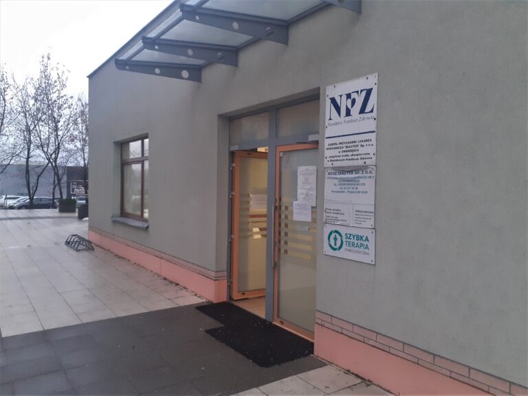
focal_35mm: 27
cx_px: 264
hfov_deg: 65.3
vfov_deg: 51.4
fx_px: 412
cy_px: 198
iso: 200
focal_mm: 3.6
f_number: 1.9
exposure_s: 1/50
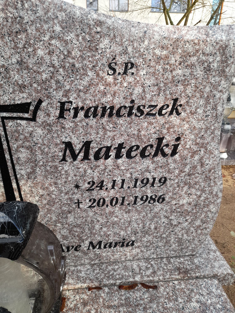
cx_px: 118
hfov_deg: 54.9
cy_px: 156
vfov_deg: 69.4
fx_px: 226
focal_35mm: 25
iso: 20
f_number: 2
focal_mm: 4.6
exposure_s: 1/106
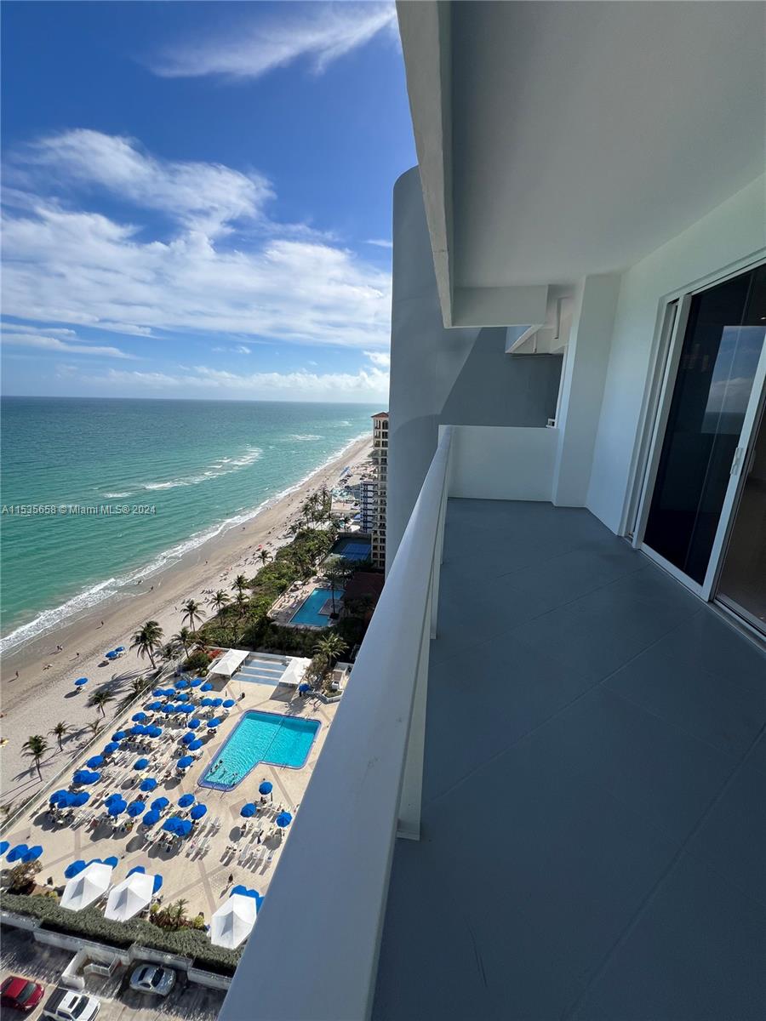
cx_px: 383
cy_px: 510
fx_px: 384
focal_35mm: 13
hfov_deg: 89.9
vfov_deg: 106.2
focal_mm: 1.57
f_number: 1.8
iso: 32
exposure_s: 1/1946
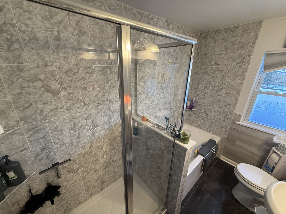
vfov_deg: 85.7
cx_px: 143
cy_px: 107
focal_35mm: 14
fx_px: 116
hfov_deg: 102.1
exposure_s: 1/60
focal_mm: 2.22
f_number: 2.2
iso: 200
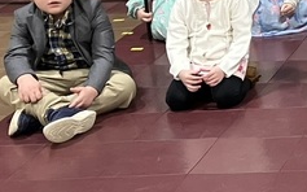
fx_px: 1071
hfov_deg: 14.0
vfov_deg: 10.1
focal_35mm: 128
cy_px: -48
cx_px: 601
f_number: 1.8
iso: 200
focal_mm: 3.99
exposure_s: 1/60
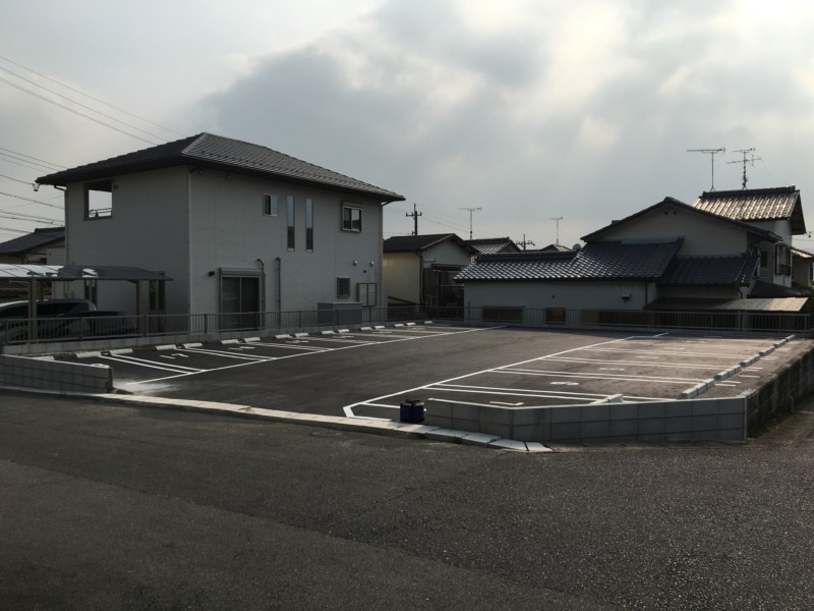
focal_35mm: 29
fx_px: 682
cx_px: 407
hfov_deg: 61.7
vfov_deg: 48.2
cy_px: 306
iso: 25
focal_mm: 4.15
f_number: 2.2
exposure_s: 1/2747
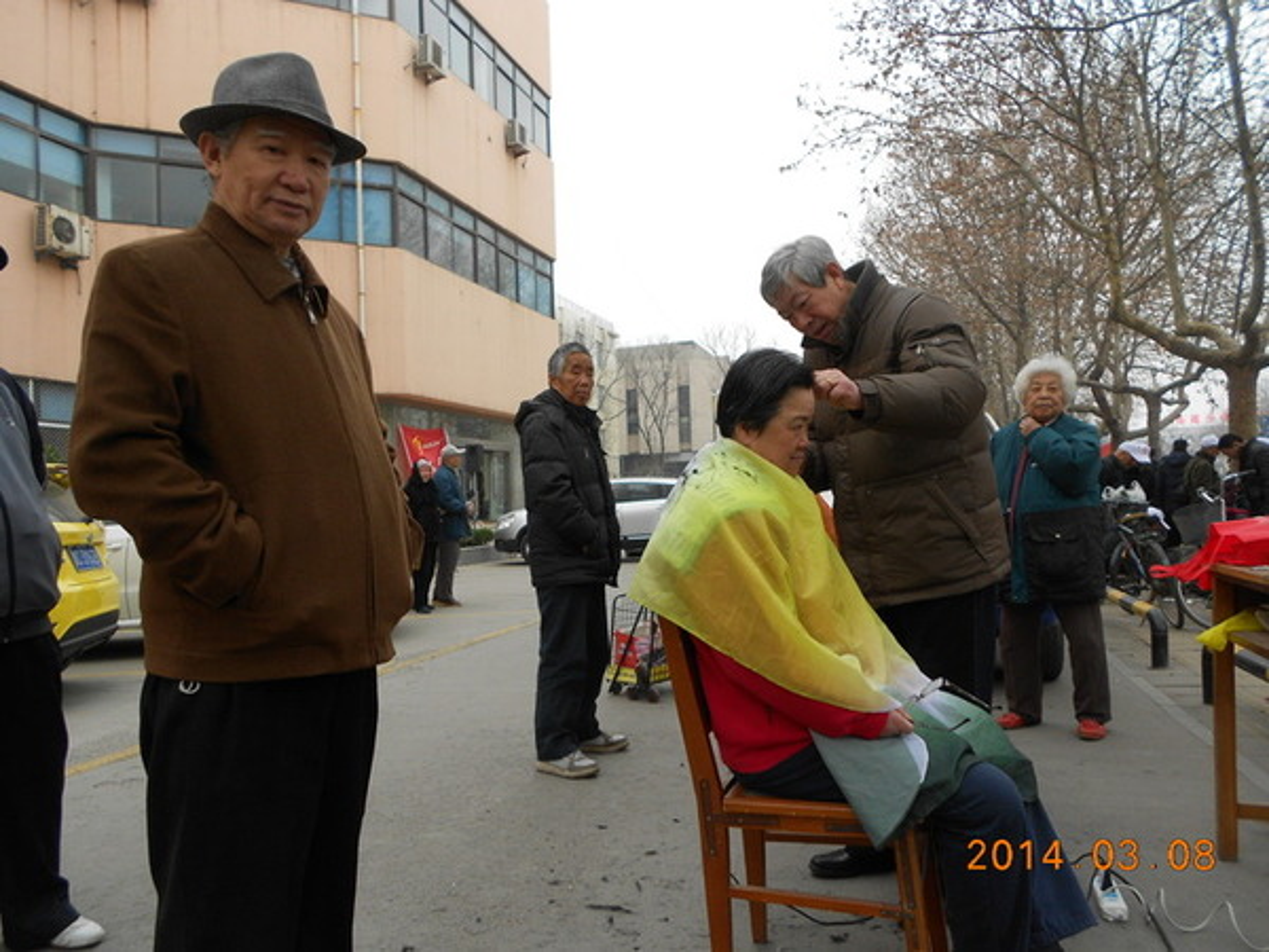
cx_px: 634
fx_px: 953
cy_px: 476
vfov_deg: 53.1
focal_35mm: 26
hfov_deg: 67.3
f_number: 3.2
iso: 100
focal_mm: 4.6
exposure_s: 1/250
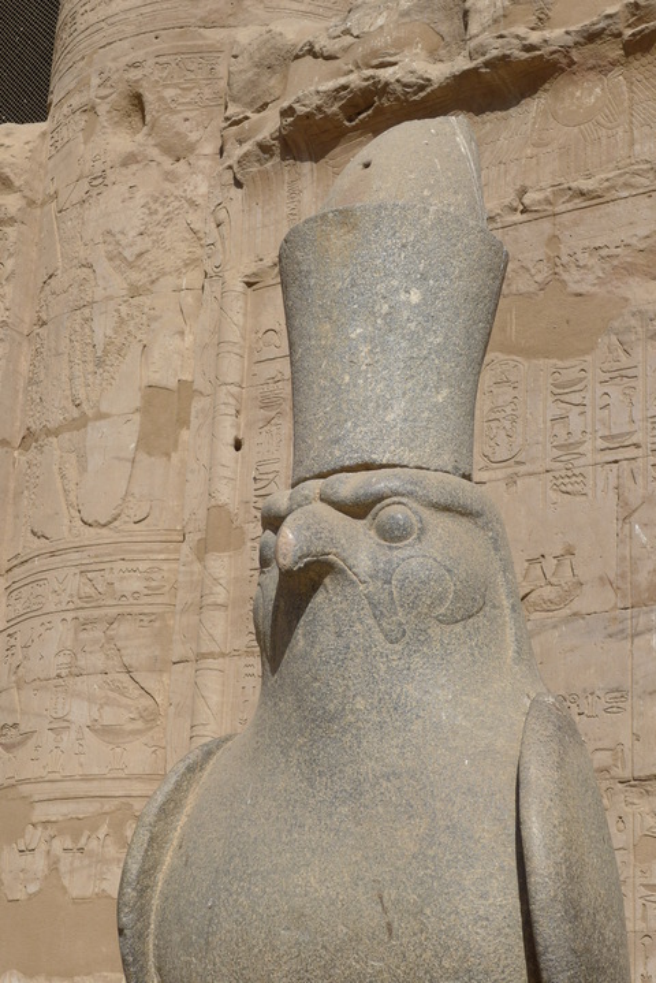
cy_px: 492
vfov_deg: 27.0
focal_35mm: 75
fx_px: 2048
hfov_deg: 18.2
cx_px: 328
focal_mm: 14.7
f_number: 5
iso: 80
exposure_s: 1/1000
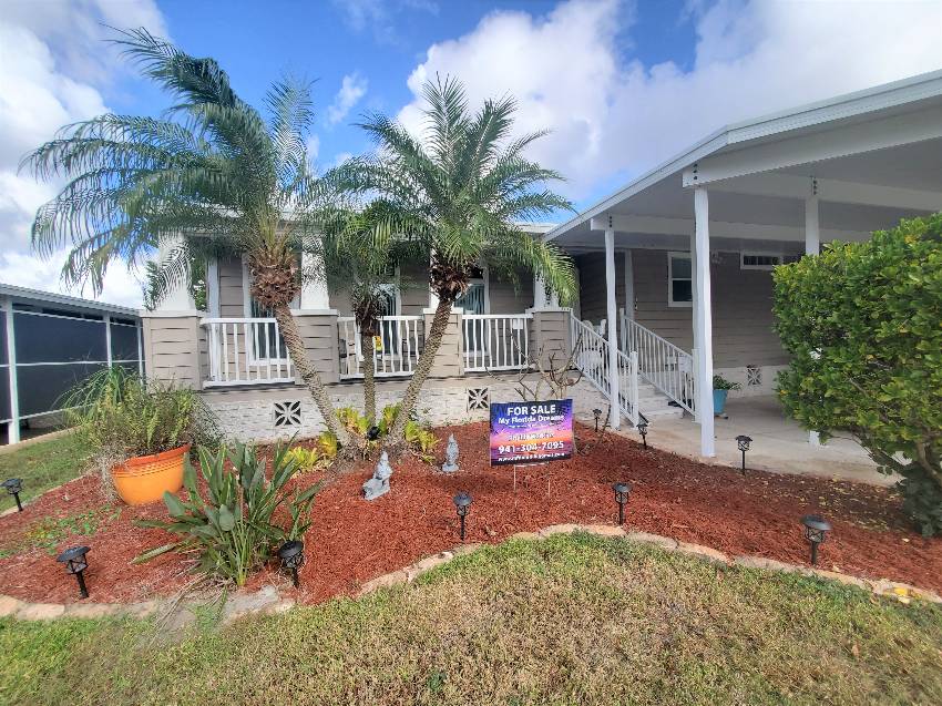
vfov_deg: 89.9
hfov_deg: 106.2
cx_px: 471
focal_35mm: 13
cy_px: 353
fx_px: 354
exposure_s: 1/760
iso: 50
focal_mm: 1.8
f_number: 2.2
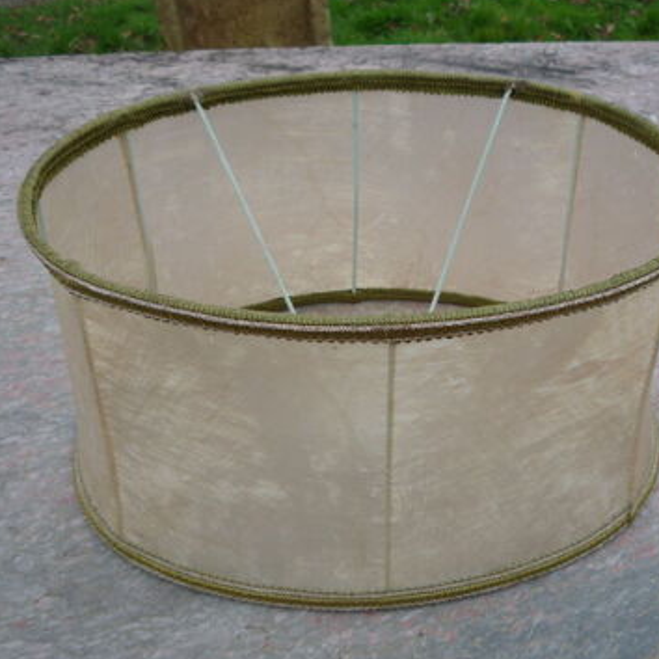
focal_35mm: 36
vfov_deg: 46.0
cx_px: 382
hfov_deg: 45.9
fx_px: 775
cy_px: 326
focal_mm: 5.2
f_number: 3.3
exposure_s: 1/160
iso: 100
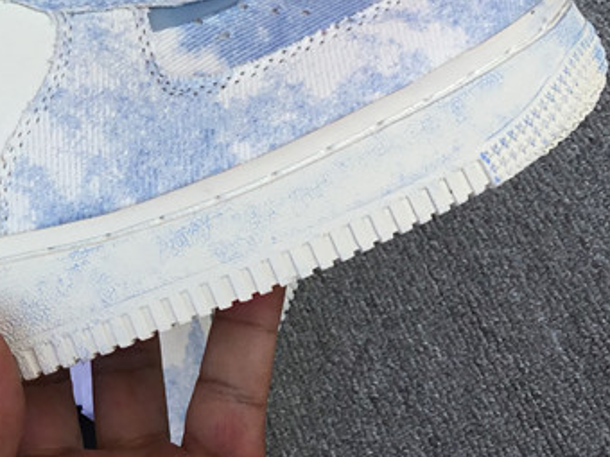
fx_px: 1445
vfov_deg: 17.7
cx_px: 48
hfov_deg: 23.2
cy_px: 46
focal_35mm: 82
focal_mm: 3.3
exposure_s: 1/452
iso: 25
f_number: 2.4
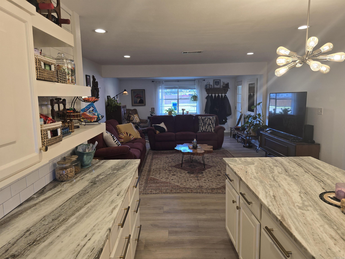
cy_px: 130
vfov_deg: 58.9
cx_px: 172
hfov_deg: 73.9
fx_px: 229
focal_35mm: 23
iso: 80
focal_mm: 6.3
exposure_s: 1/120
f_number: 1.7
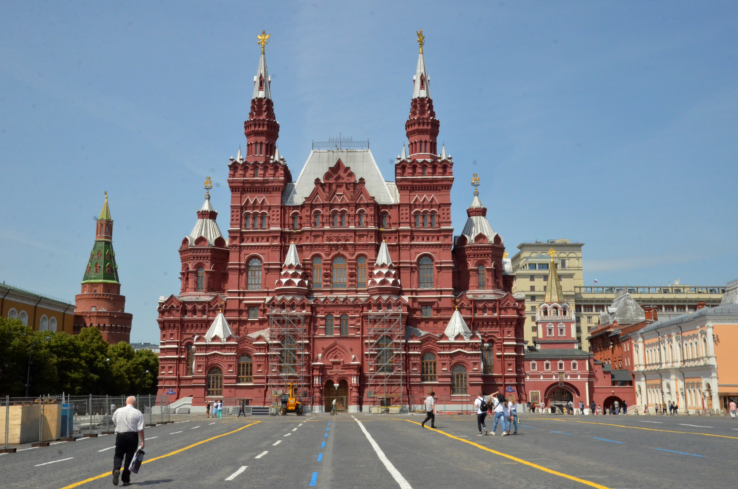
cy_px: 244
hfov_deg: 49.6
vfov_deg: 34.1
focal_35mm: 39
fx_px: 798
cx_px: 369
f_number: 18
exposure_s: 1/1250
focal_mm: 26
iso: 2500
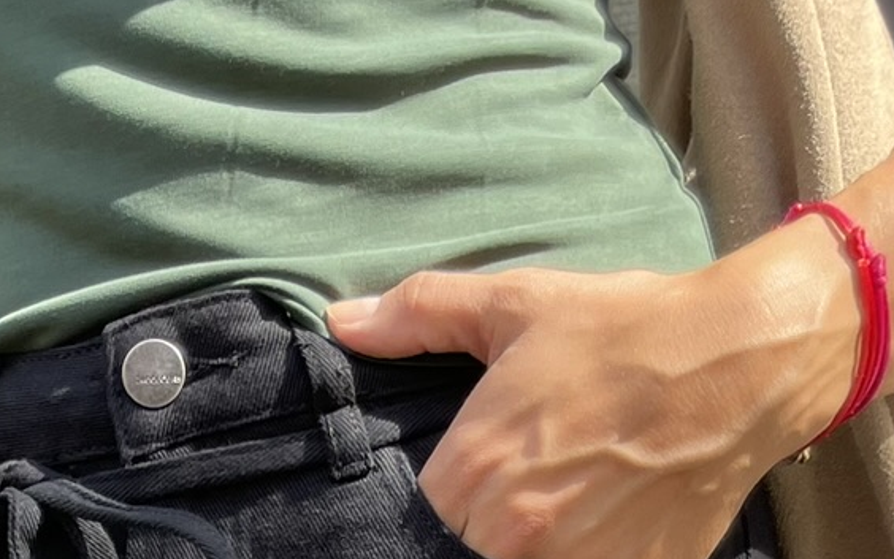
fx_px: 2437
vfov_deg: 10.3
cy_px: 1552
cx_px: 163
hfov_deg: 20.5
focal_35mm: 100
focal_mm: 4.2
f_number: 1.6
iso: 50
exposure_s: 1/458
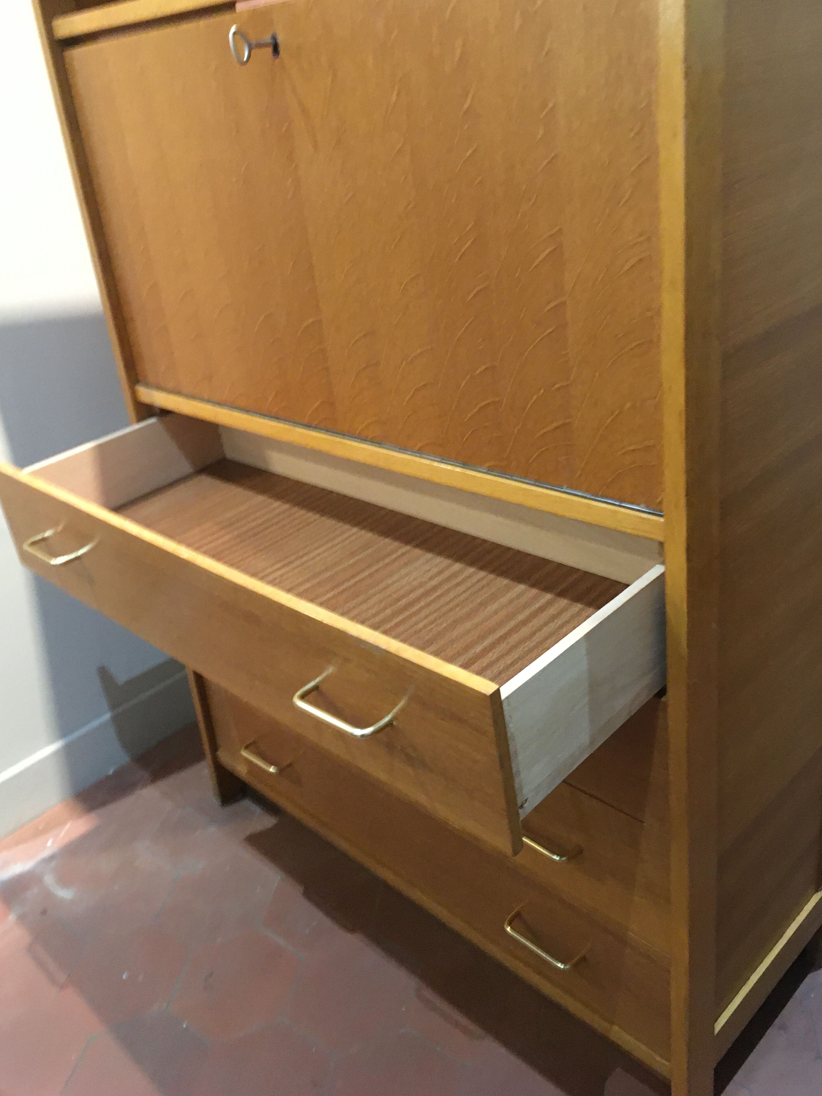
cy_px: 538
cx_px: 406
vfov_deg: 60.0
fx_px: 950
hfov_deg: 46.8
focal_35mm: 30
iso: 400
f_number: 2.2
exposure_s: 1/17
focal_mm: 4.15
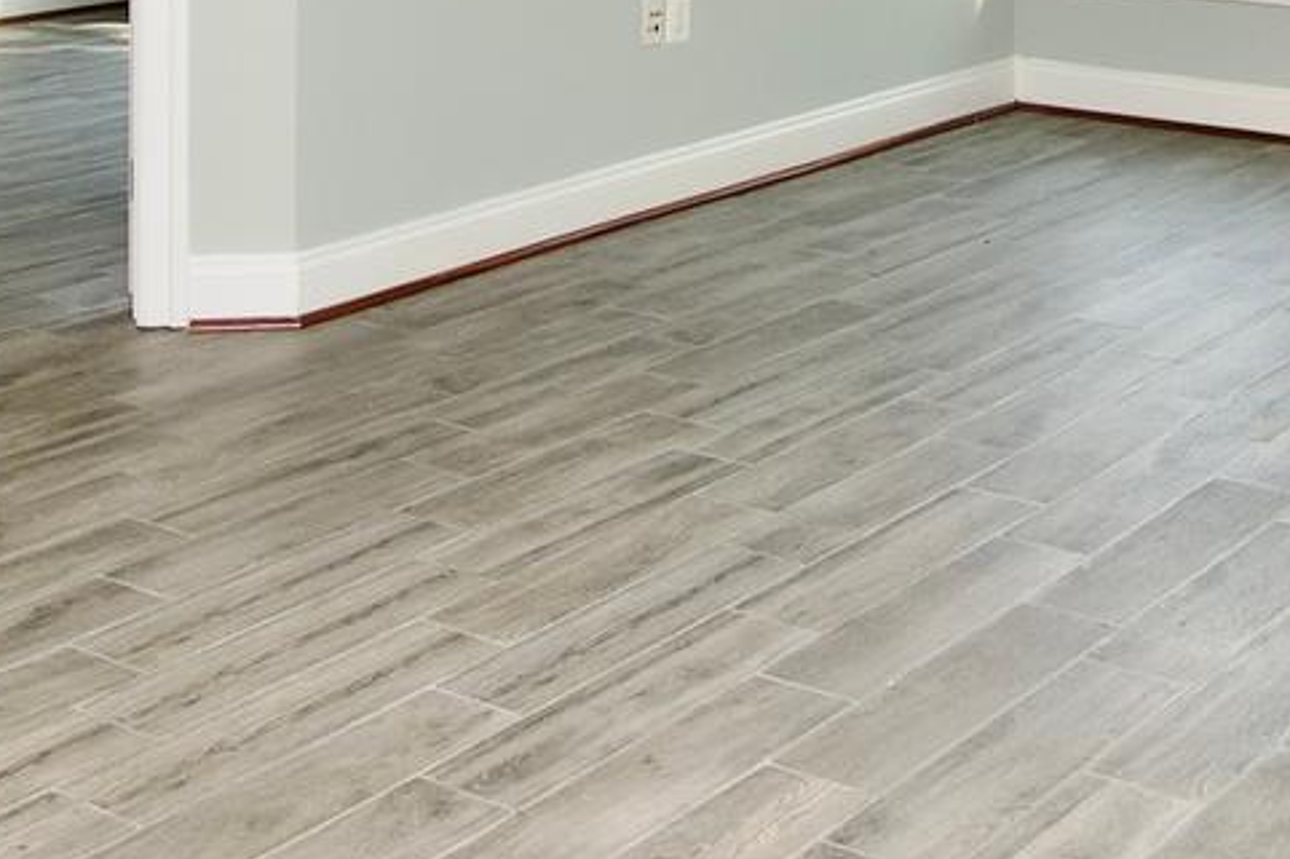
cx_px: 736
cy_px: -435
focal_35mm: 68
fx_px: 2436
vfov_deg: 17.9
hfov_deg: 29.6
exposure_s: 1/50
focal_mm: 11
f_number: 7.1
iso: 320
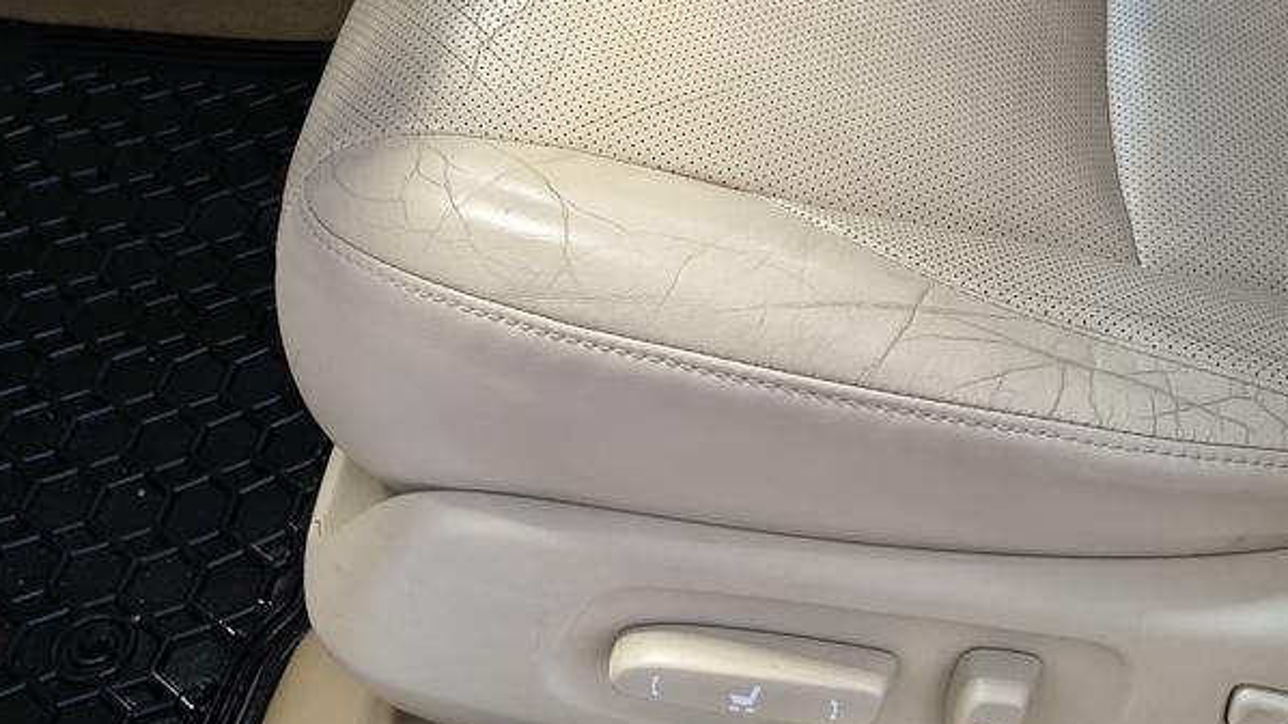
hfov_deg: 36.7
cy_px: -41
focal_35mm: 56
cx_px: 887
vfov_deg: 20.6
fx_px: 1912
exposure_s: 1/50
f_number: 1.8
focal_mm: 5.56
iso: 429
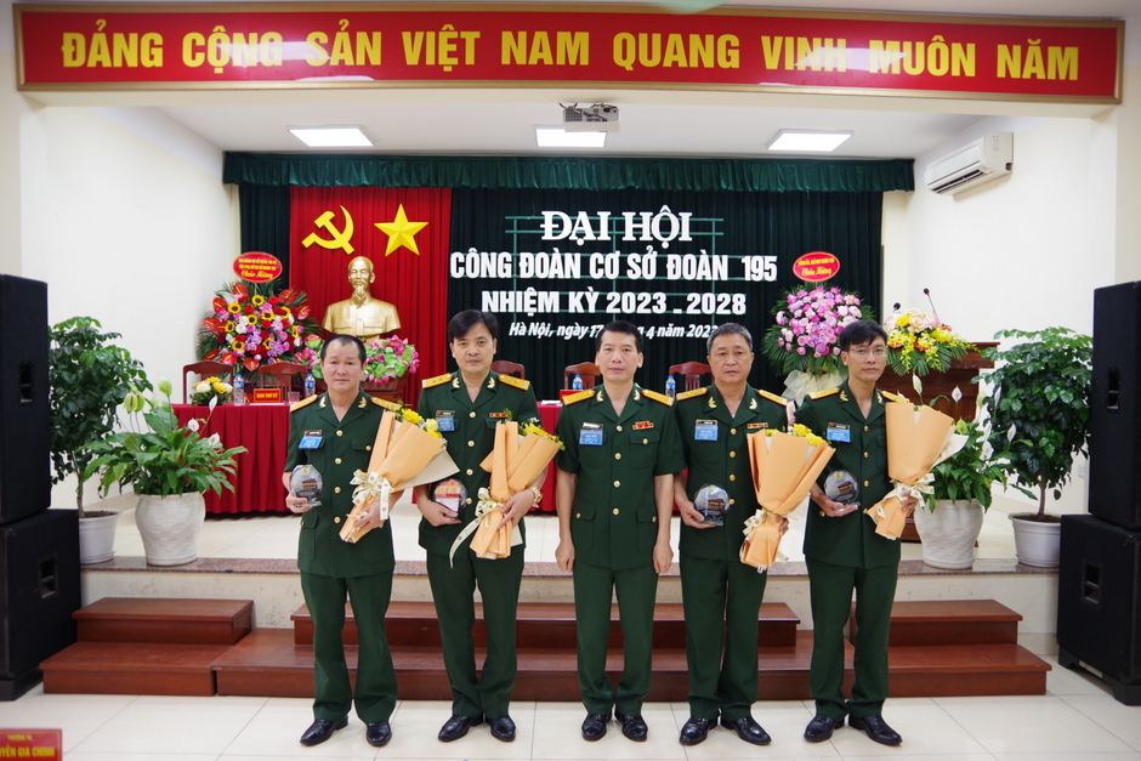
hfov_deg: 67.4
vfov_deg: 47.9
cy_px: 380
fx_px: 856
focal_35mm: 27
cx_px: 570
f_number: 3.5
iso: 400
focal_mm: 18
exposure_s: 1/40
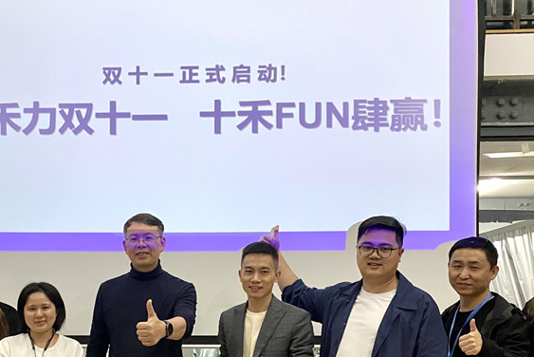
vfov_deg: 27.0
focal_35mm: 48
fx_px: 712
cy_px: 332
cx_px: 147
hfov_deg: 40.2
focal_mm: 4.25
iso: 320
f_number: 1.8
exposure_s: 1/59
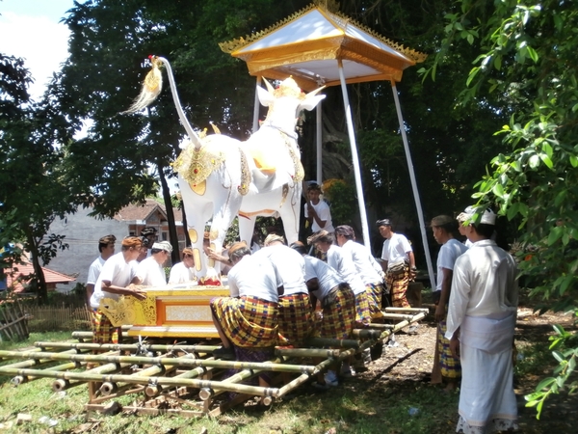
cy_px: 217
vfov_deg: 30.9
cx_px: 289
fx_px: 785
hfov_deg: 40.4
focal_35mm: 47
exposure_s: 1/250
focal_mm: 8.29
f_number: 4.2
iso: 100
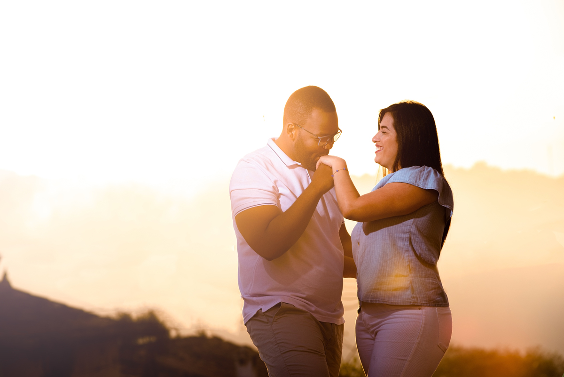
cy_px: 188
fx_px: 2116
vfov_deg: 10.2
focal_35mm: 135
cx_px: 282
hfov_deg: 15.2
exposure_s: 1/250
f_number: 7.1
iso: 200
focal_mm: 135
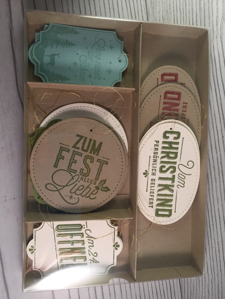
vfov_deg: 61.7
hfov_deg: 48.2
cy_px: 150
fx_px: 251
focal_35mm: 29
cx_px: 112
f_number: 2.2
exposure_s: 1/33
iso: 40
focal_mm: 4.15
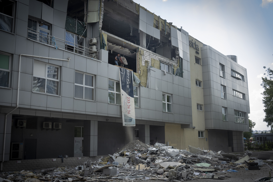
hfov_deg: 50.7
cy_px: 91
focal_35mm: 38
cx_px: 136
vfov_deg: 35.1
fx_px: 288
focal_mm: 38
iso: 800
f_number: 7.1
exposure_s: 1/640
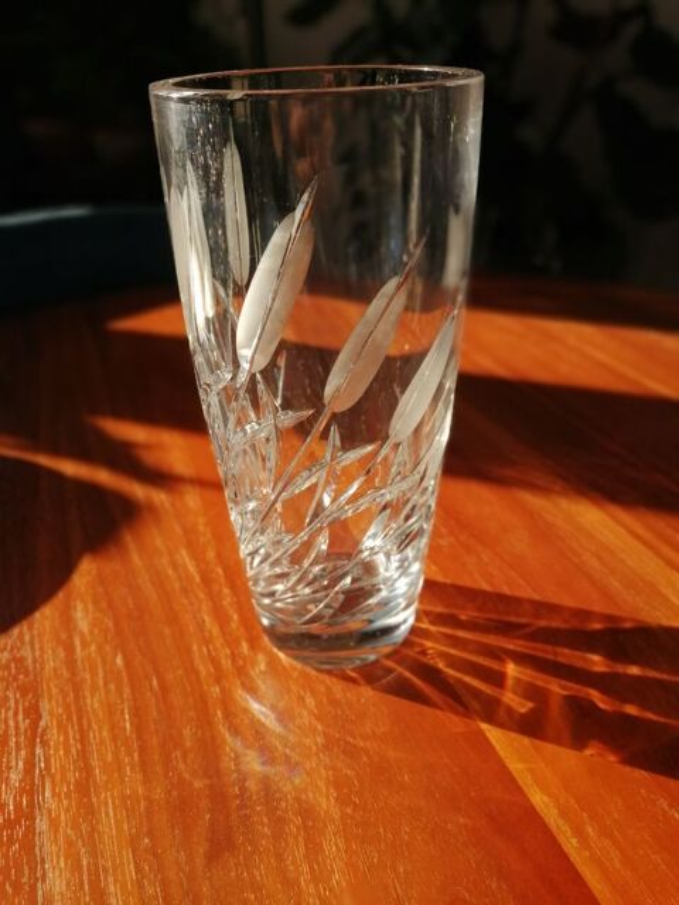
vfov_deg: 67.3
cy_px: 452
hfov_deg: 53.1
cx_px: 340
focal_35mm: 26
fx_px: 680
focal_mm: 3.62
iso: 50
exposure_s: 1/829
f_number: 4
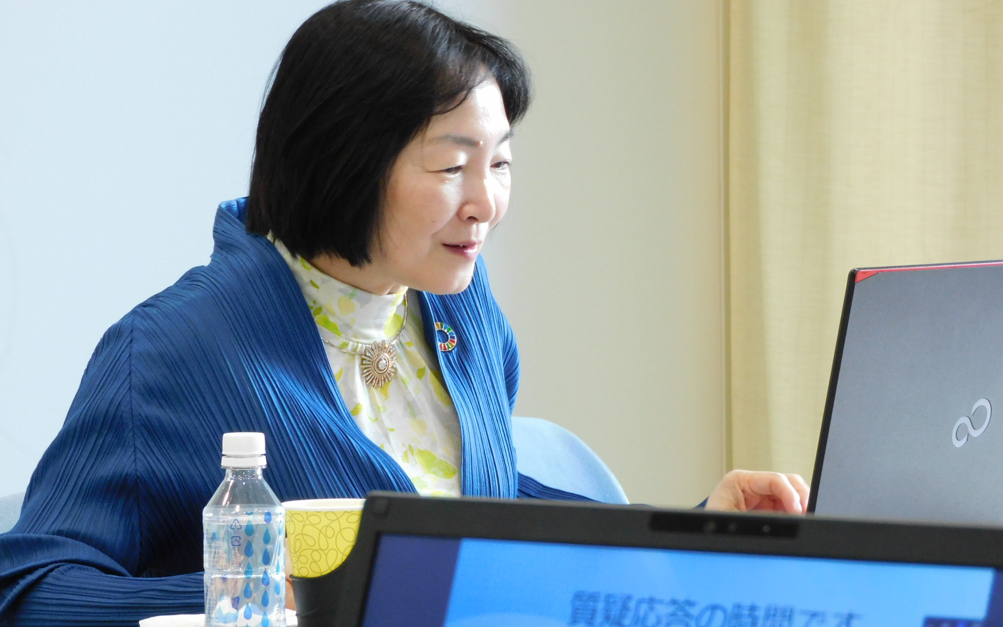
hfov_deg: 9.8
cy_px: 339
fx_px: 5822
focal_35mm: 213
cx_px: 503
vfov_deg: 6.2
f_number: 5.3
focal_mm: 35.8
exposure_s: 1/15
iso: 400
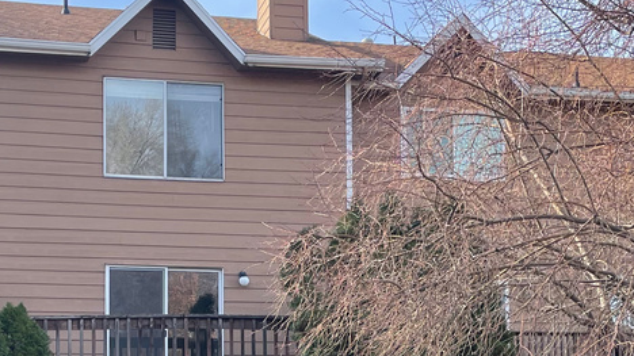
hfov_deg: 33.4
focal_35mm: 62
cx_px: 195
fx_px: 1042
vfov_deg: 18.9
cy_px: 348
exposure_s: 1/703
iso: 32
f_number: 1.6
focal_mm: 4.2
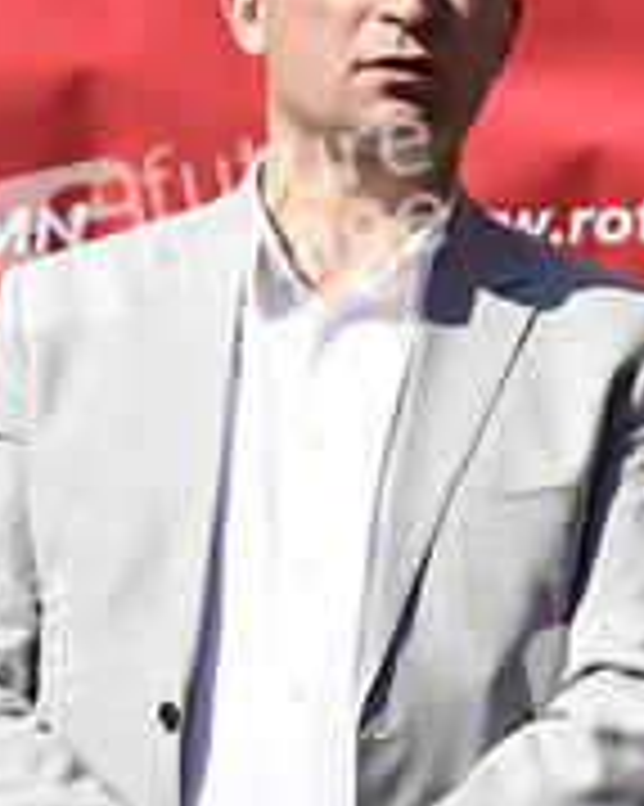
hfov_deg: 10.5
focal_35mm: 147
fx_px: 3505
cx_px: 347
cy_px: 450
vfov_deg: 13.1
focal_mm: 70
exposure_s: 1/200
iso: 100
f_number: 9
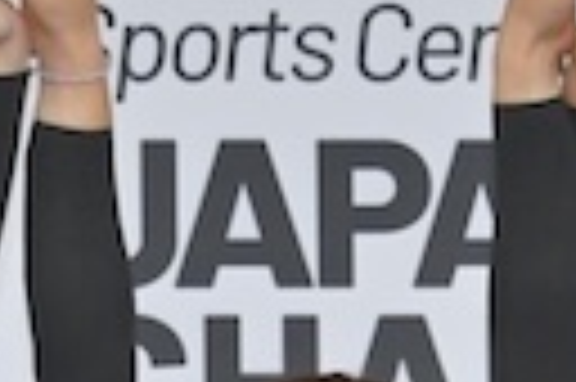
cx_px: 333
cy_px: 937
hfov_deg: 3.1
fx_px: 10483
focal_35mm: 656
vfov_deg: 2.1
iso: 1600
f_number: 8
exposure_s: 1/160
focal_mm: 105
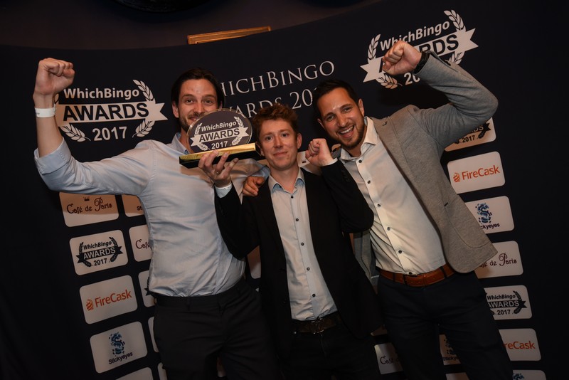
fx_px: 459
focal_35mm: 29
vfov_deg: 45.0
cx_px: 284
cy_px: 190
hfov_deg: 63.6
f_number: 4.5
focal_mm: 29
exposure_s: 1/100
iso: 2000
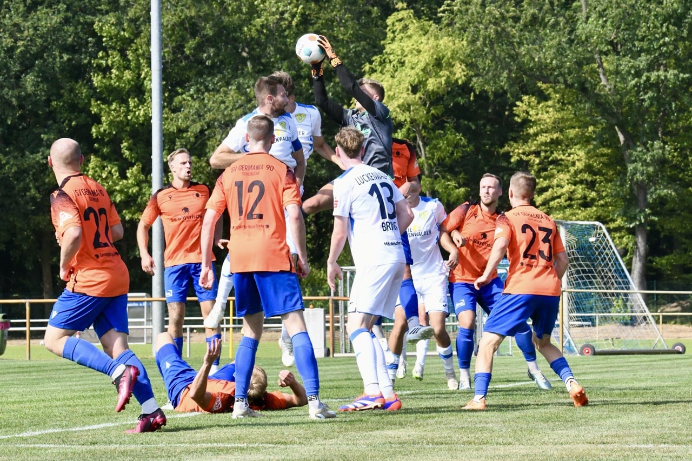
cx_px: 346
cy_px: 230
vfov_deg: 7.6
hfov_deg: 11.4
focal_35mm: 180
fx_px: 3459
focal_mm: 180
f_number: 16
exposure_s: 1/1600
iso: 5000
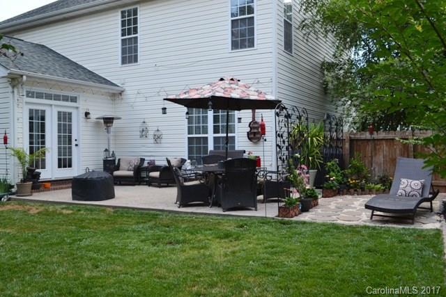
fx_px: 409
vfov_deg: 40.0
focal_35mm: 33
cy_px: 148
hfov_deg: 57.2
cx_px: 223
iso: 110
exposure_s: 1/125
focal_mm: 22
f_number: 5.6
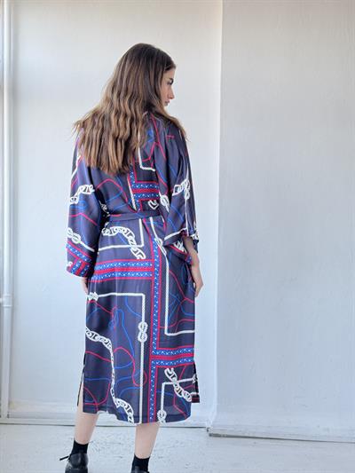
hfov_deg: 30.3
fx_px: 656
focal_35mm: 48
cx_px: 178
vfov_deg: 39.6
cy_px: 236
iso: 64
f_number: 1.78
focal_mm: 6.76
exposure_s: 1/181
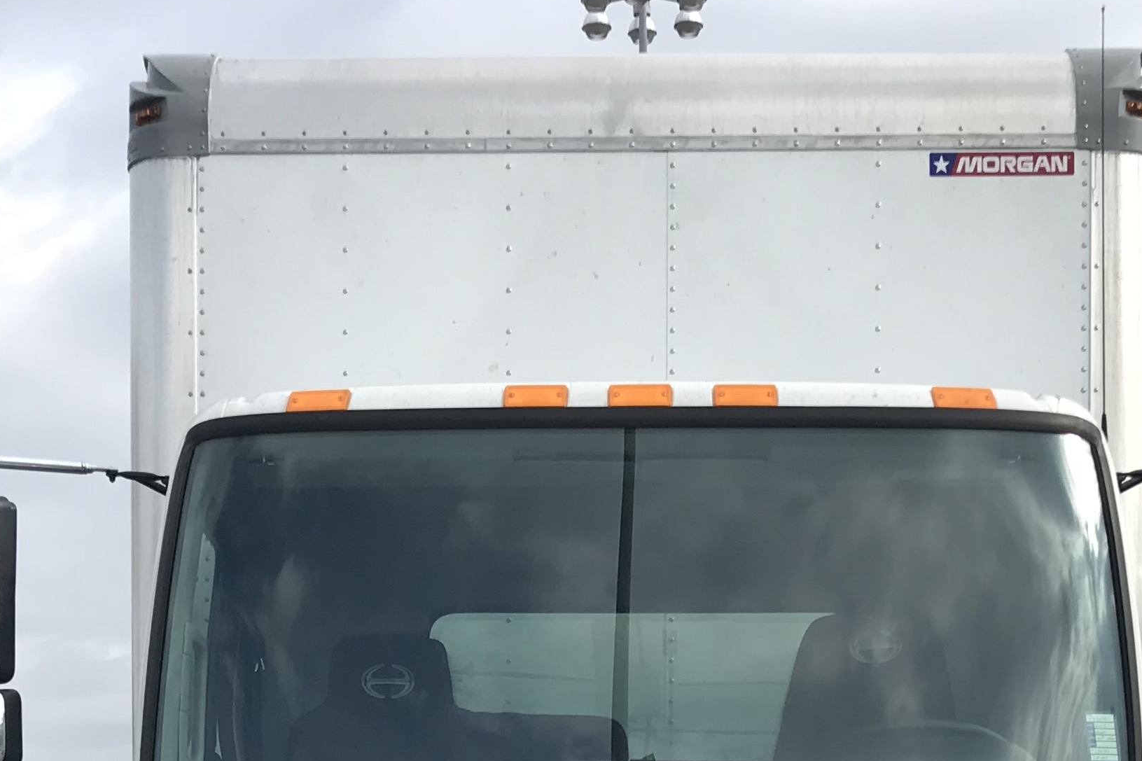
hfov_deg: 28.1
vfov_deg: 17.7
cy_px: 993
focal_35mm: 72
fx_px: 2284
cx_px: 601
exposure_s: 1/1259
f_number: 1.8
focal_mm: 3.99
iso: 20
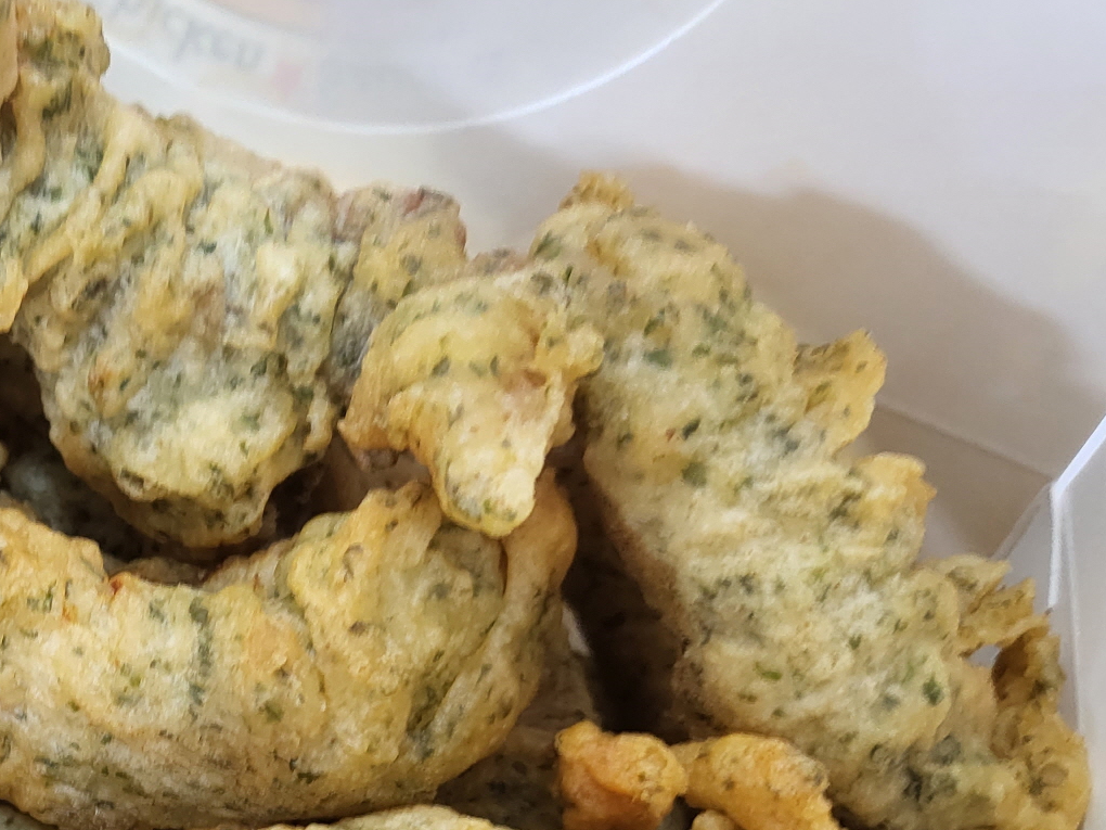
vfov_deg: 27.5
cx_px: 42
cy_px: 757
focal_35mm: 51
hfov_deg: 34.6
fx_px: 1629
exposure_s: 1/40
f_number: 1.8
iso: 250
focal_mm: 4.25
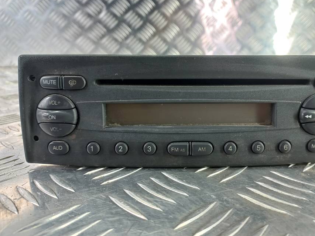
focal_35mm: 30
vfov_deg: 46.8
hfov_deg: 59.6
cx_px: 183
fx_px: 273
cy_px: 110
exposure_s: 1/50
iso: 64
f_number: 1.8
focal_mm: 4.6
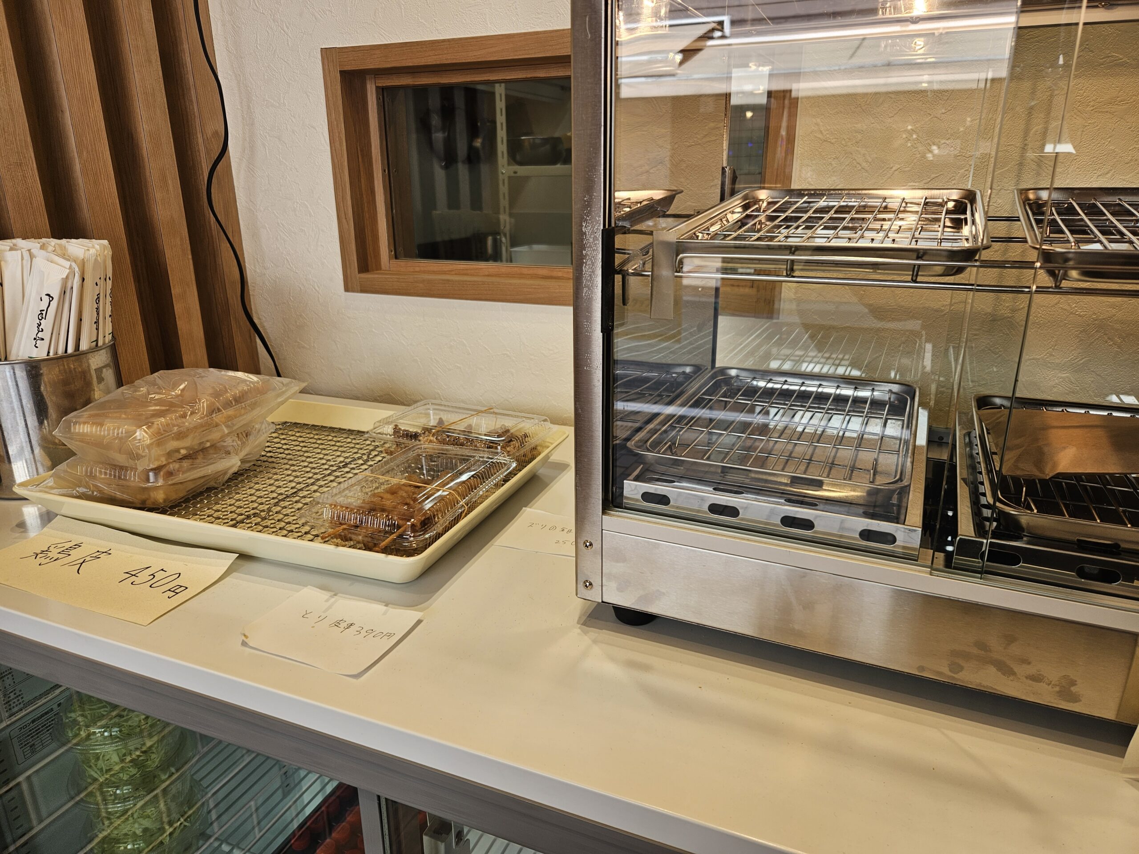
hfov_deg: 73.9
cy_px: 427
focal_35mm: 23
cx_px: 570
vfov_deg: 58.9
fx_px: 757
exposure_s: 1/149
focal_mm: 5.4
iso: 25
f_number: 1.8
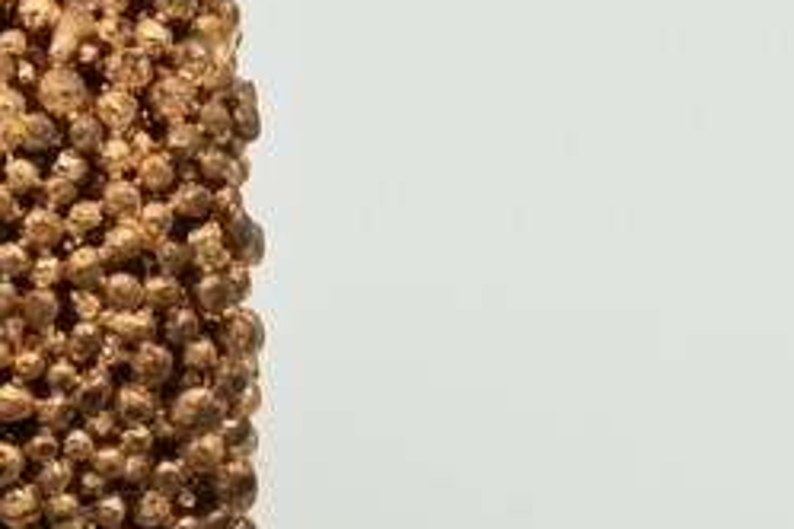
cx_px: -717
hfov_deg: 3.0
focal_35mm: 674
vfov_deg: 2.0
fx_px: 14864
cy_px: 786
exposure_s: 1/4
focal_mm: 105
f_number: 22
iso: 100
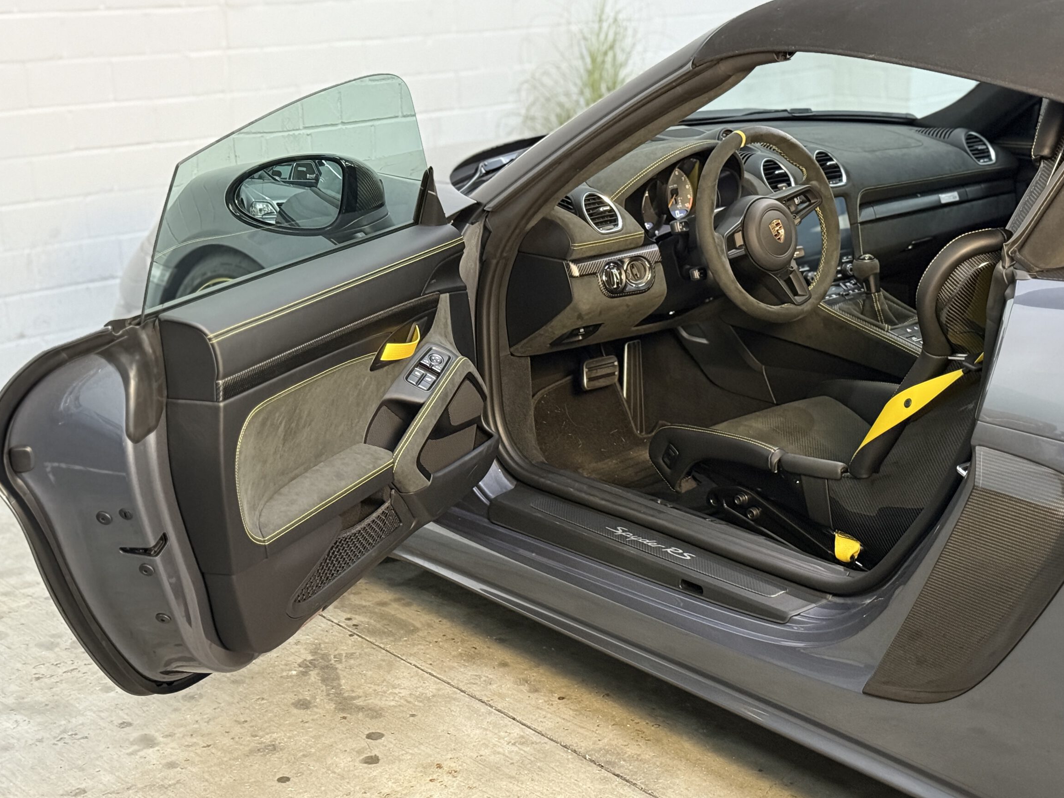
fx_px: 1629
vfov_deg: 27.5
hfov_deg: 36.2
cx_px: 556
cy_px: 380
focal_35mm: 53
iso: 500
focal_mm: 6.76
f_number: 1.78
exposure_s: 1/25
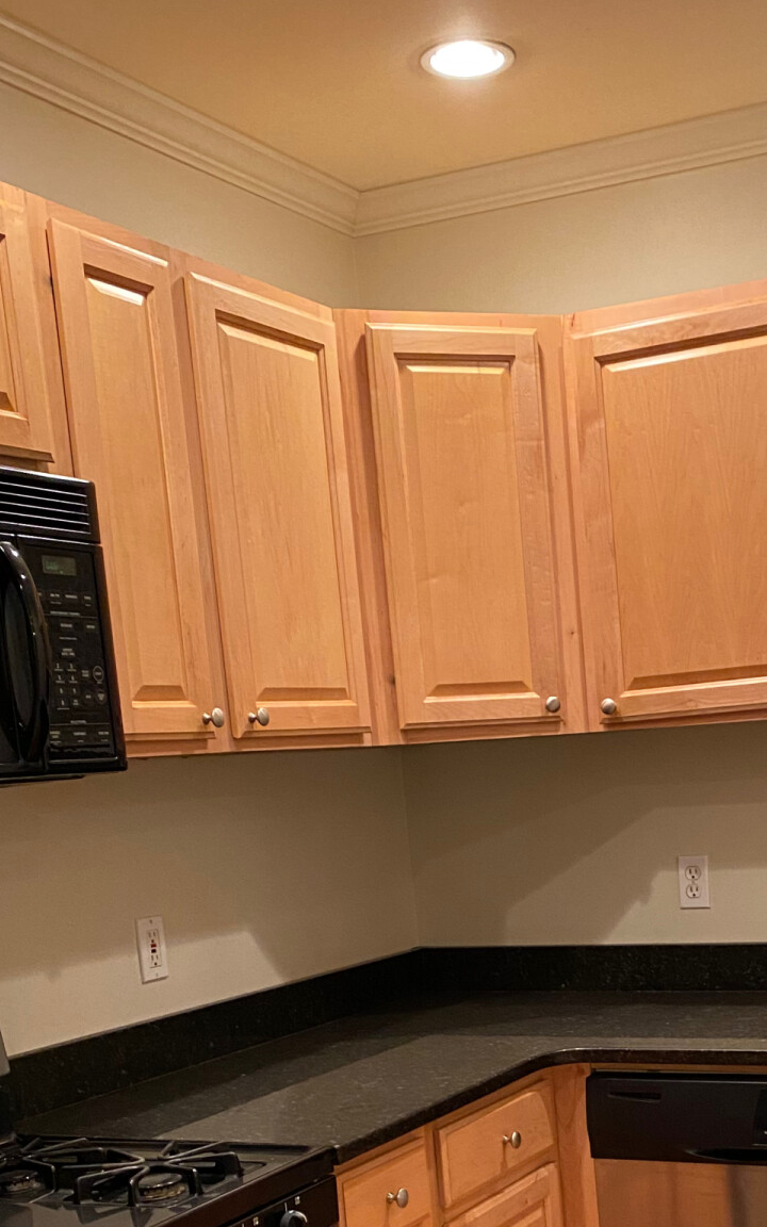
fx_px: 1639
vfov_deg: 39.3
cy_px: 998
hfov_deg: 25.8
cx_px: 631
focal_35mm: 49
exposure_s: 1/60
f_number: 1.8
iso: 400
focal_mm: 4.25
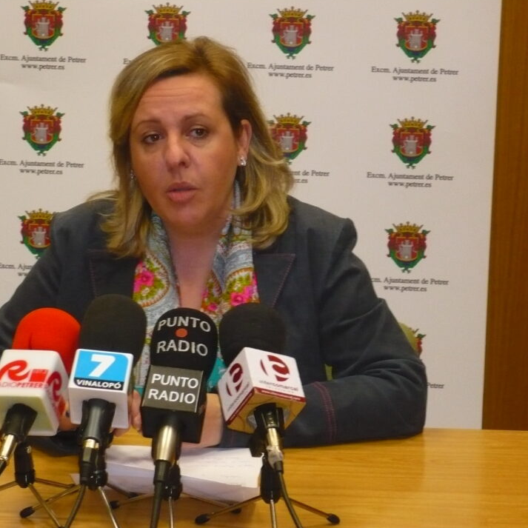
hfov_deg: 13.9
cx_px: 201
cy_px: 264
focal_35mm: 125
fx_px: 2157
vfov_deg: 14.0
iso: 320
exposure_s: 1/30
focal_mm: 17.4
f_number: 5
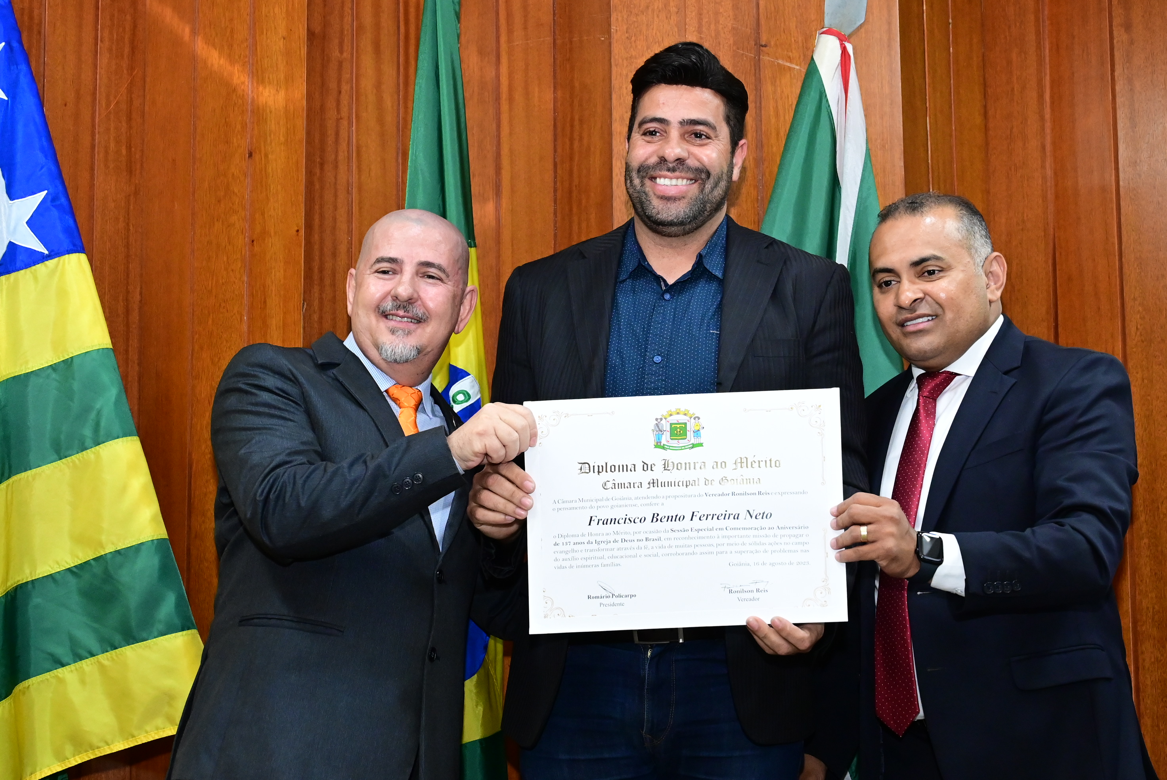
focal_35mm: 67
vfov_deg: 20.3
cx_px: 584
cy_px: 390
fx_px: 2174
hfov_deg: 30.1
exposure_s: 1/125
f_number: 4.5
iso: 4000
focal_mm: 45
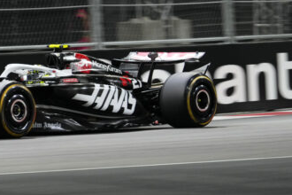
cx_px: 73
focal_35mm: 652
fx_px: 5288
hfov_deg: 3.2
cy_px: 56
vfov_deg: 2.1
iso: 2500
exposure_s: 1/320
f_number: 5.6
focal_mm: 280
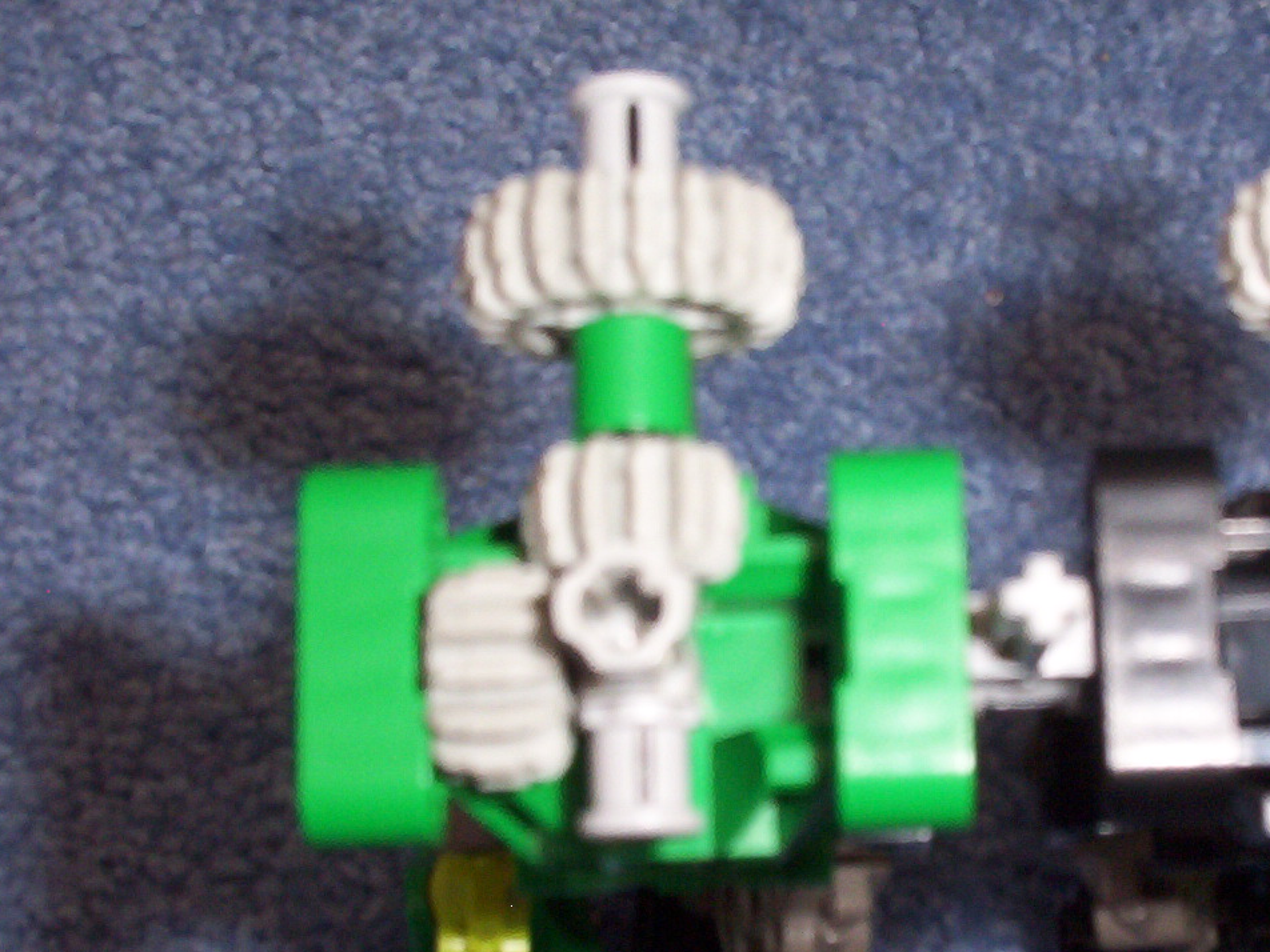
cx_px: 919
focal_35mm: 67
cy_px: 651
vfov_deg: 21.8
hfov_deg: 28.6
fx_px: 2458
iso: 140
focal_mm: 6
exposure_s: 1/30
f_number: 4.5
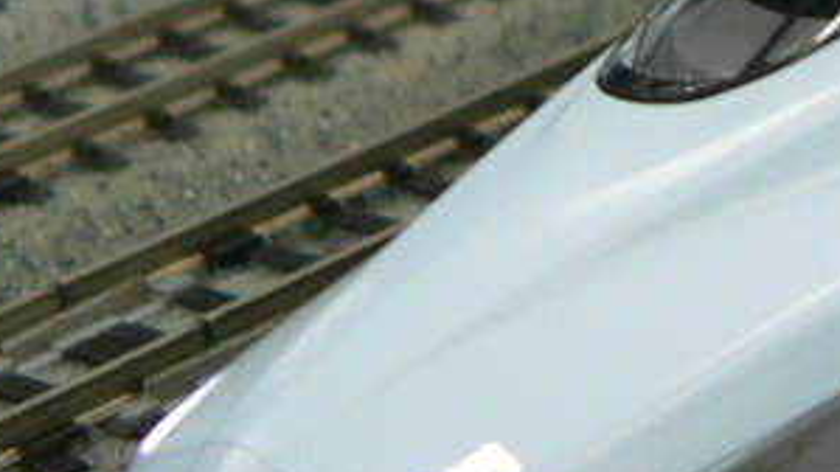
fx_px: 3741
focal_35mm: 168
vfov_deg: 7.2
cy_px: -76
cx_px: 1351
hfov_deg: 12.1
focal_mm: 6
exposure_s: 1/15
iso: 100
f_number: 2.8
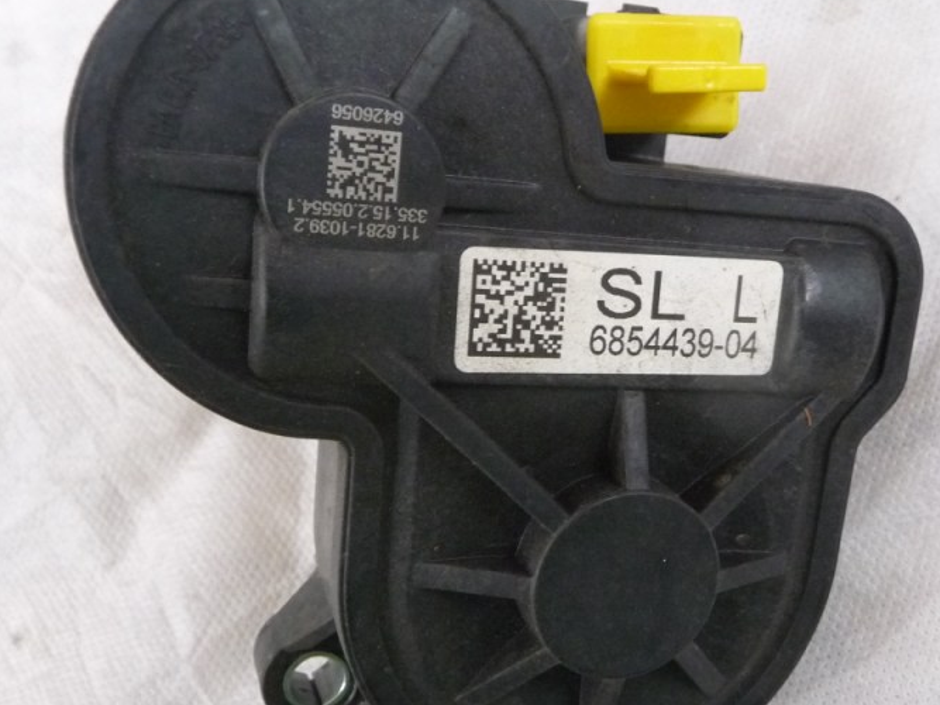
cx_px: 581
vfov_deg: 33.4
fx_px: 1167
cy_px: 436
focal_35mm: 43
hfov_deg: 43.6
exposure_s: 1/15
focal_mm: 4.7
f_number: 3.3
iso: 400
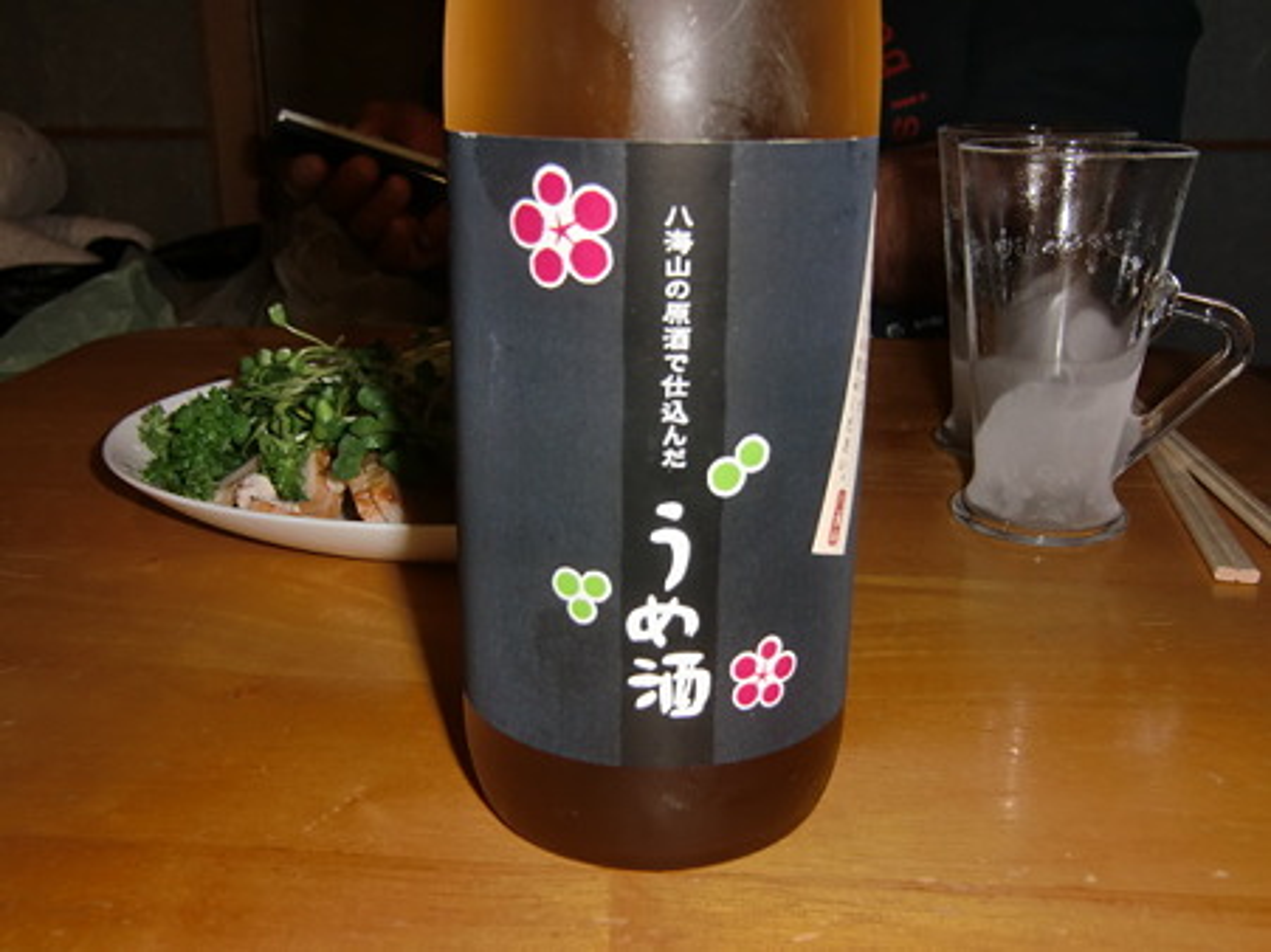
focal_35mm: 34
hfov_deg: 54.0
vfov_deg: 41.8
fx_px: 1248
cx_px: 636
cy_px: 476
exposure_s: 1/15
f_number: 3.6
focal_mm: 6.1
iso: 64
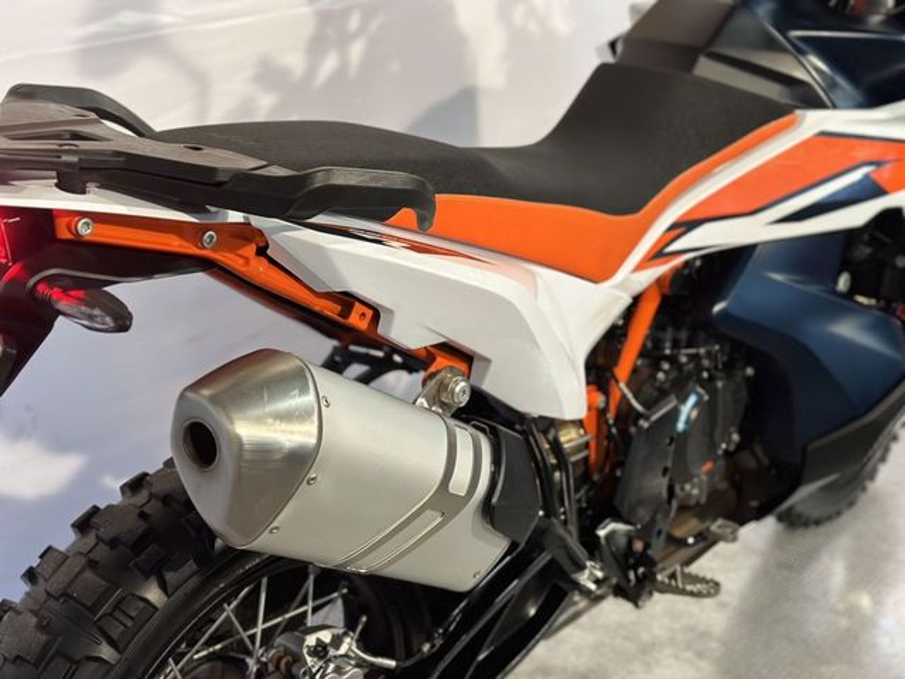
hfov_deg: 39.7
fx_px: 1255
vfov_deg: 30.3
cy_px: 340
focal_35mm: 48
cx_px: 452
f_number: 1.78
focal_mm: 6.86
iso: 200
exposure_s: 1/50
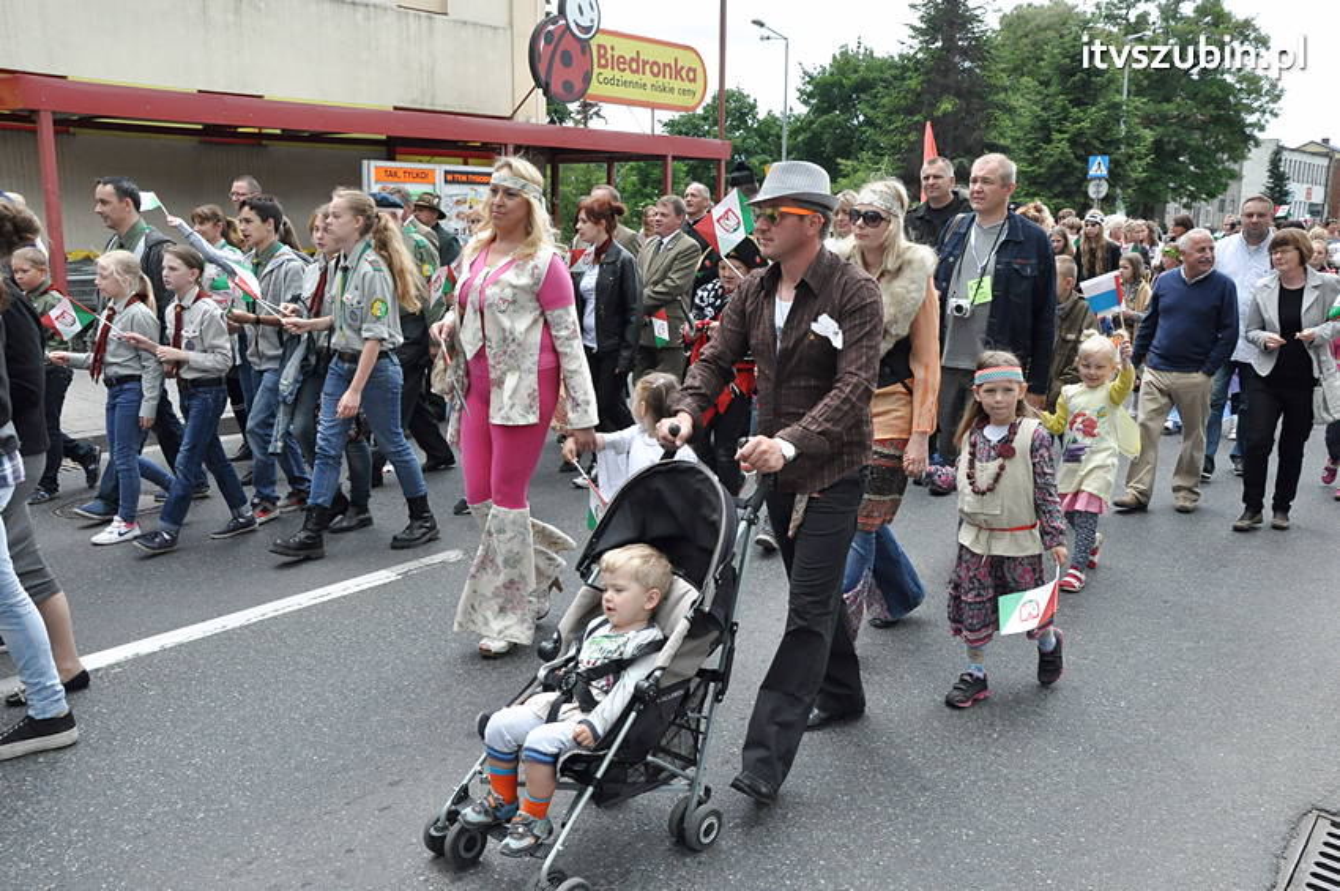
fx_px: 1171
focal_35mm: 32
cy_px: 446
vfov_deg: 41.6
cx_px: 670
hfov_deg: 59.5
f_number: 11
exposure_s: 1/500
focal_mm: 21
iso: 1250
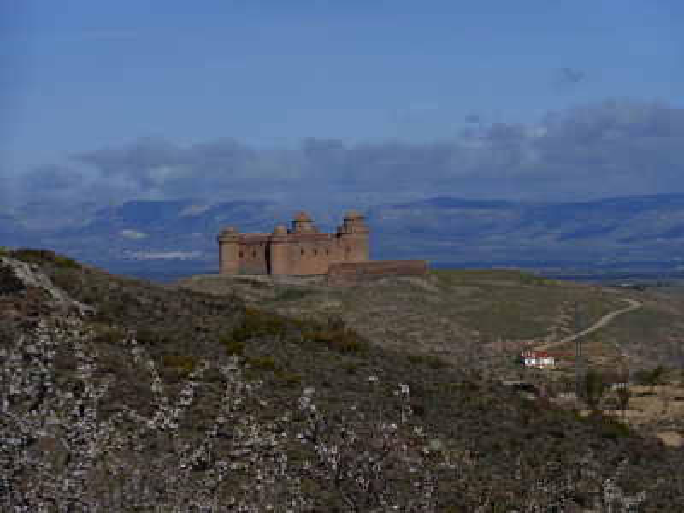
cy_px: 256
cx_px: 342
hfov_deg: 9.9
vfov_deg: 7.5
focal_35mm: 199
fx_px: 3932
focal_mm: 35.6
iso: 100
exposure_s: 1/1600
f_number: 5.5
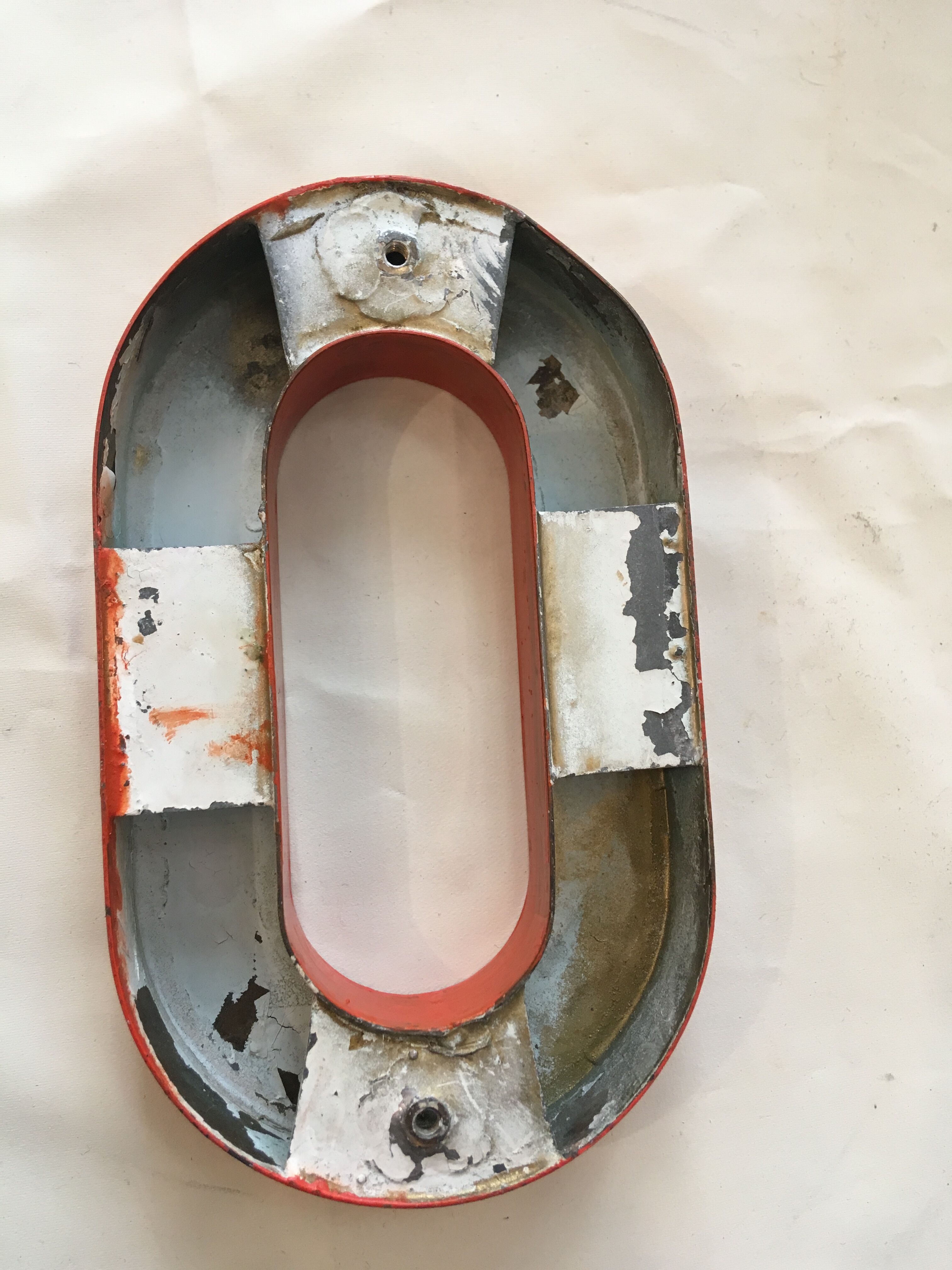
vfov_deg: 61.7
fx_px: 1063
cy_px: 635
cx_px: 476
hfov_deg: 48.2
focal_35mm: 29
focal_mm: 4.15
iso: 100
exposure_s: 1/33
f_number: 2.2
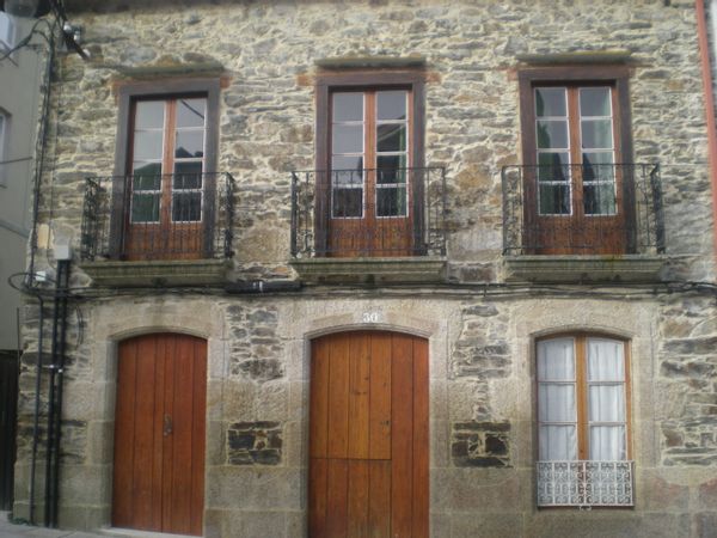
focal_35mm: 38
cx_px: 358
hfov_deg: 49.0
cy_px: 269
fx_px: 787
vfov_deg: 37.7
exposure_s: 1/239
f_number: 3.1
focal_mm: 6.3
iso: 77
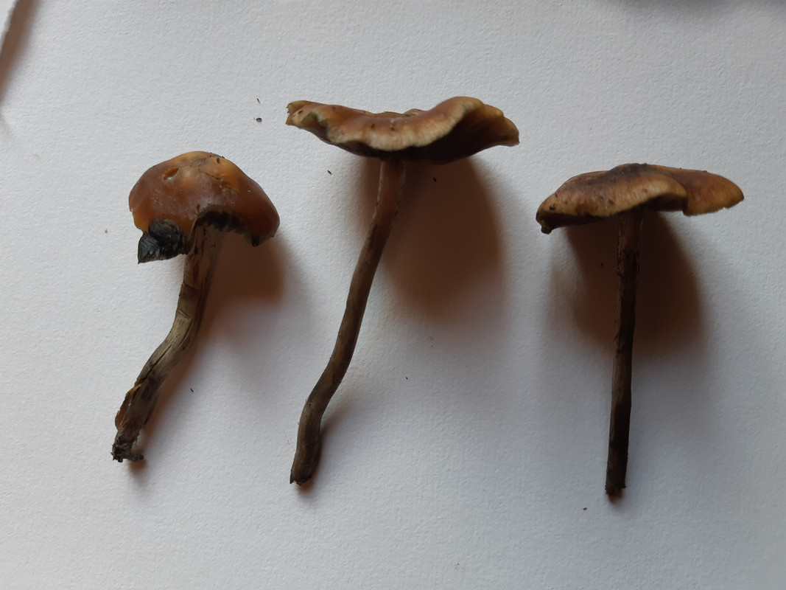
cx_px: 393
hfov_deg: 67.3
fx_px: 590
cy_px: 295
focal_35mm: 26
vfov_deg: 53.1
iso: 50
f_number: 1.7
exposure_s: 1/50
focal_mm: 3.93
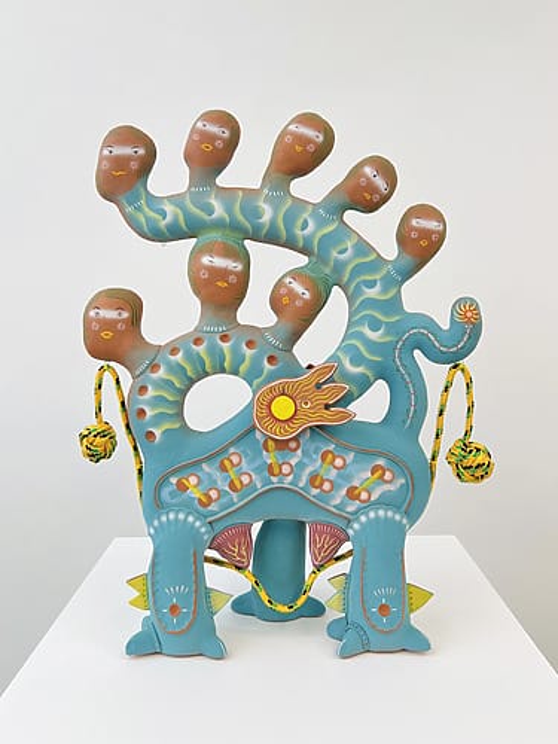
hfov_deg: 53.1
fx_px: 559
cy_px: 372
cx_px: 279
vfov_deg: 67.3
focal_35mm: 26
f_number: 1.5
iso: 40
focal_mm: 5.7
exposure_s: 1/170
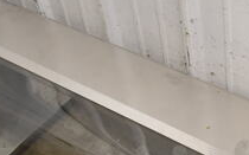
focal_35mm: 80
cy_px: 200
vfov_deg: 15.5
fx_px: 543
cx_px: 179
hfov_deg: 25.6
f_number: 3.5
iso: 1400
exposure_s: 1/125
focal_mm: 18
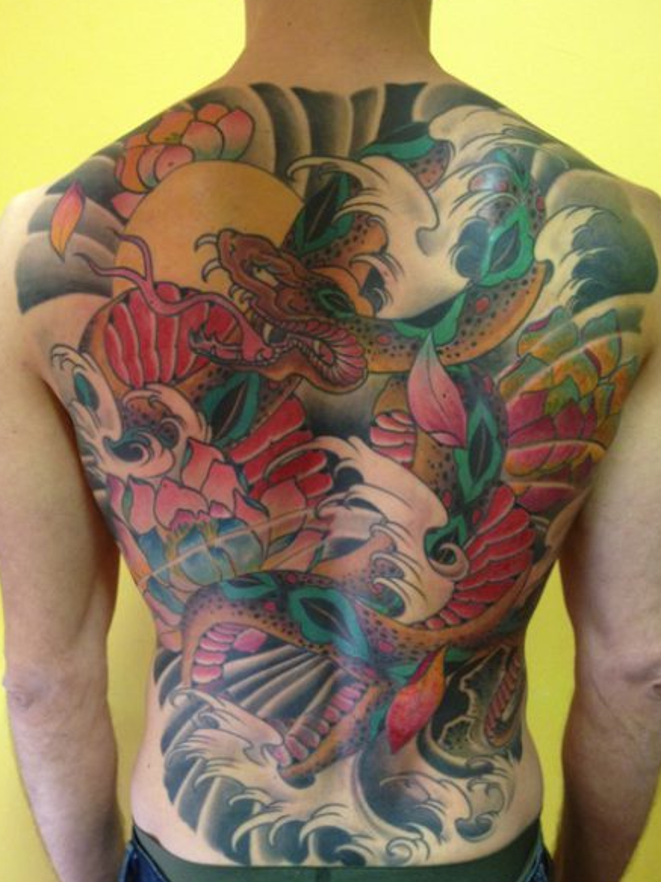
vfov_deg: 51.4
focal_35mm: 36
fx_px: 917
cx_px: 333
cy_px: 433
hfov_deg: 39.6
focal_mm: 4.28
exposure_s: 1/20
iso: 250
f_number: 2.4
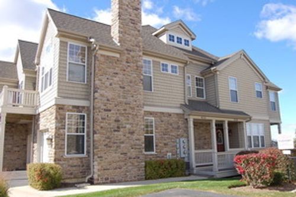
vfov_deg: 43.6
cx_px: 148
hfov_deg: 61.9
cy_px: 98
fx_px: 247
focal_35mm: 30
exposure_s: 1/200
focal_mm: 20
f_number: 8
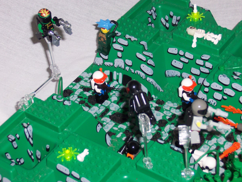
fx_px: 797
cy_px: 91
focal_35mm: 114
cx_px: 121
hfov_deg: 17.3
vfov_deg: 13.0
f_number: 4.8
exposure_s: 1/90
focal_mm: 17.6
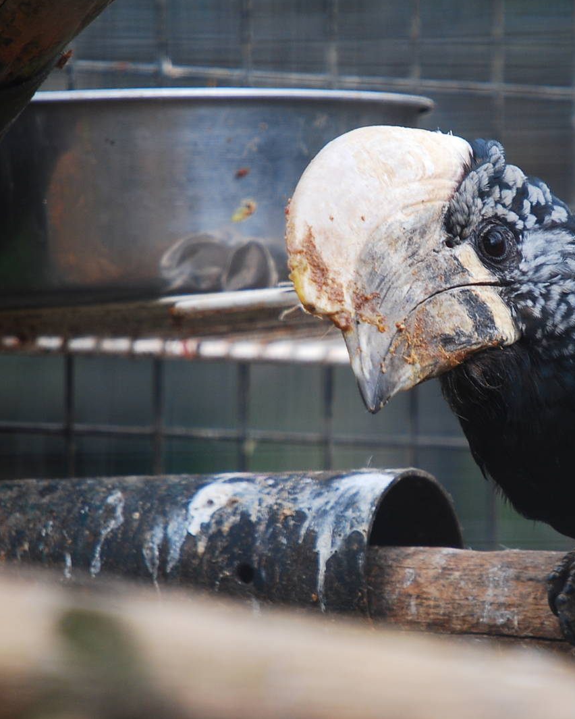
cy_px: 359
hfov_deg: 1.5
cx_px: 441
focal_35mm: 1059
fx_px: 22527
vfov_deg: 1.8
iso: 250
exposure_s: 1/160
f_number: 6.3
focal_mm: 500
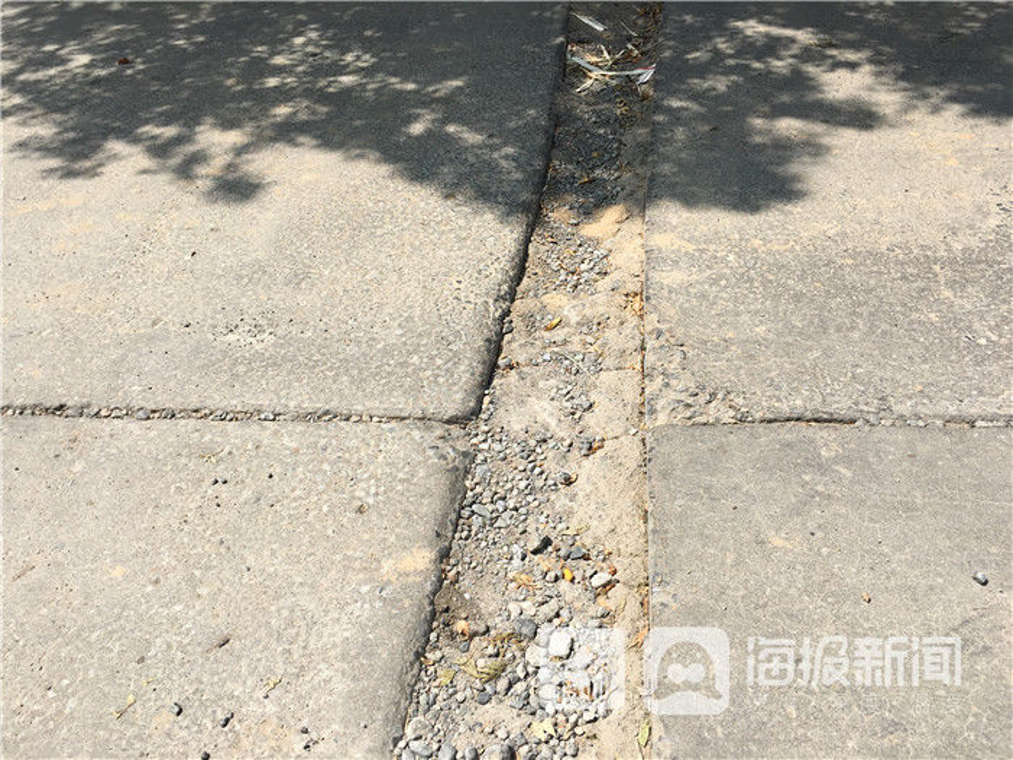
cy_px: 380
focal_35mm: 29
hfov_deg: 61.7
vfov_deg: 48.2
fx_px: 849
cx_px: 506
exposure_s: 1/1672
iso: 25
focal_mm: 4.15
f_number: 2.2
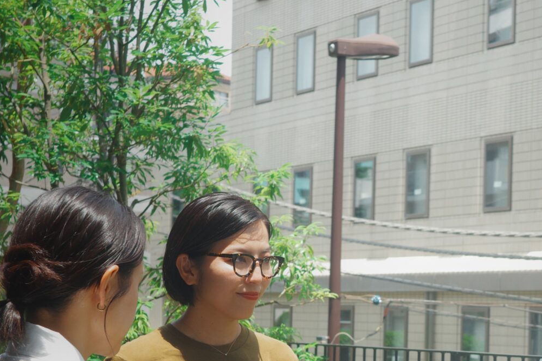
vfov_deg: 13.6
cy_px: 305
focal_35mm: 100
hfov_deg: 20.2
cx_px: 431
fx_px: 1506
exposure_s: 1/320
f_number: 4.5
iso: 100
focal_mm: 26
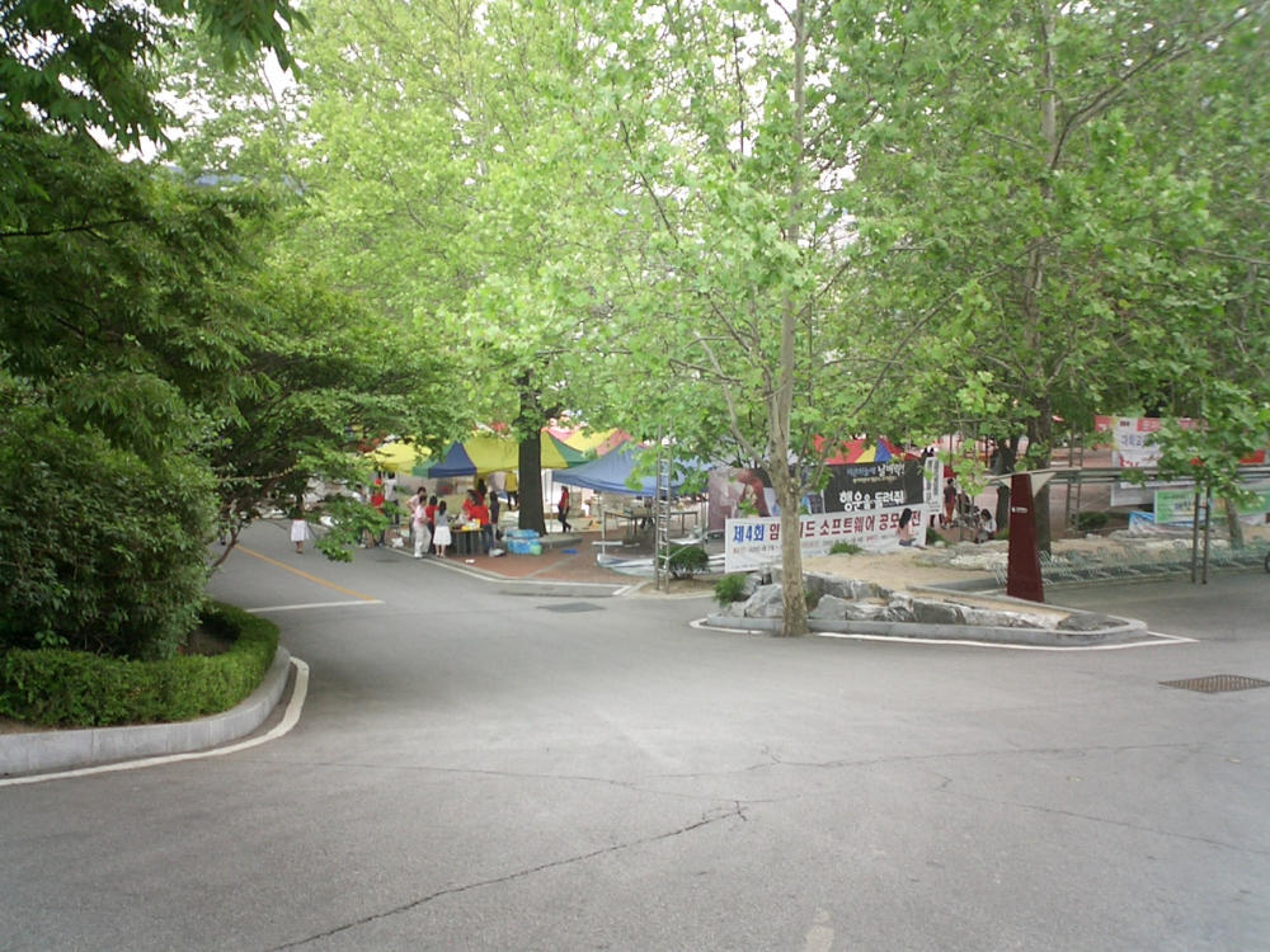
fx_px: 1357
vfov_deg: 38.7
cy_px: 476
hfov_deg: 50.1
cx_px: 635
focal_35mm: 37
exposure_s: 1/125
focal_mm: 5.6
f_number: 3.5
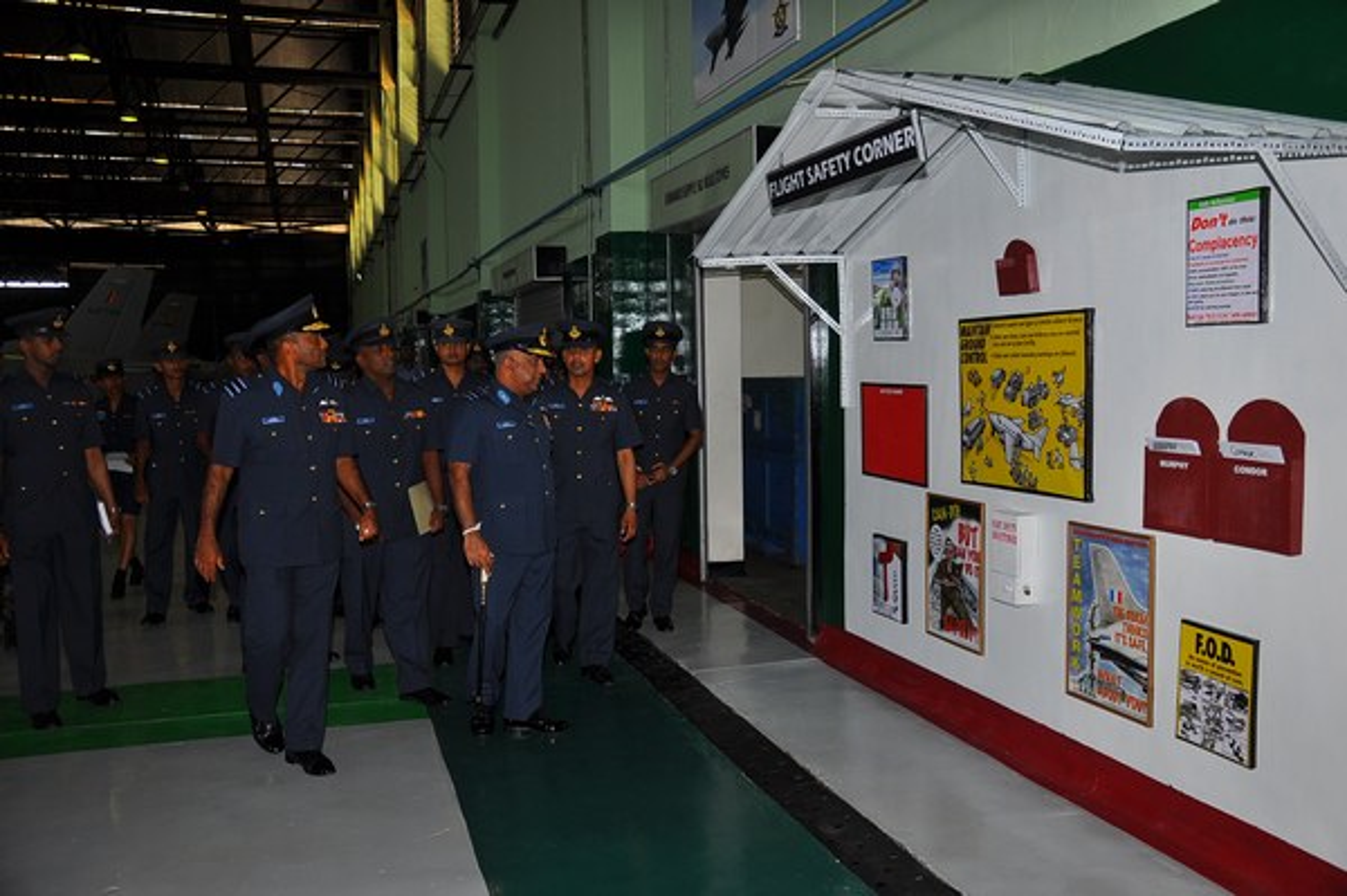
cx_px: 674
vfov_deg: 41.6
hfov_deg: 59.5
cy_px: 448
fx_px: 1178
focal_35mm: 32
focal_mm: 21
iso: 200
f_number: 3.8
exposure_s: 1/100
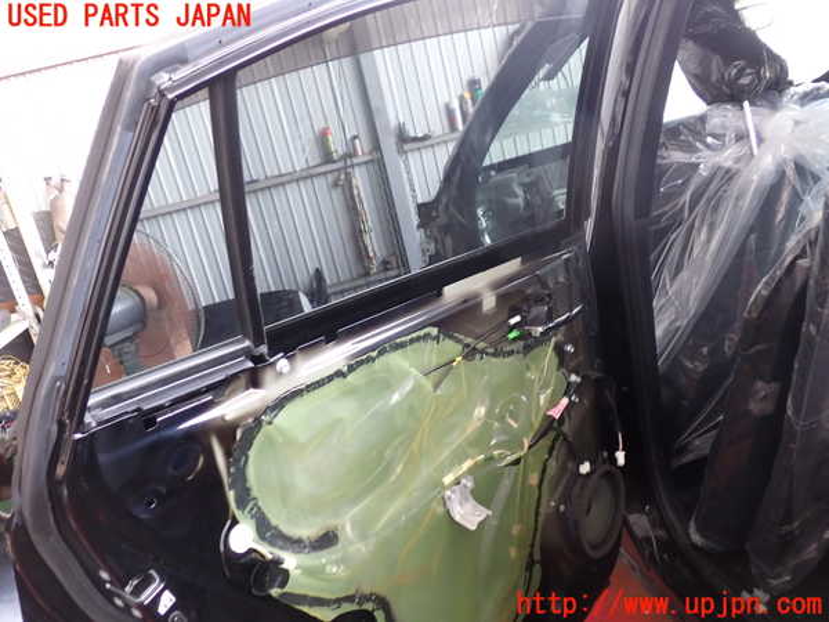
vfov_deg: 46.8
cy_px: 311
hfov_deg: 60.0
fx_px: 718
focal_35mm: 30
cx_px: 414
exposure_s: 1/30
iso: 200
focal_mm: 5.4
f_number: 2.3
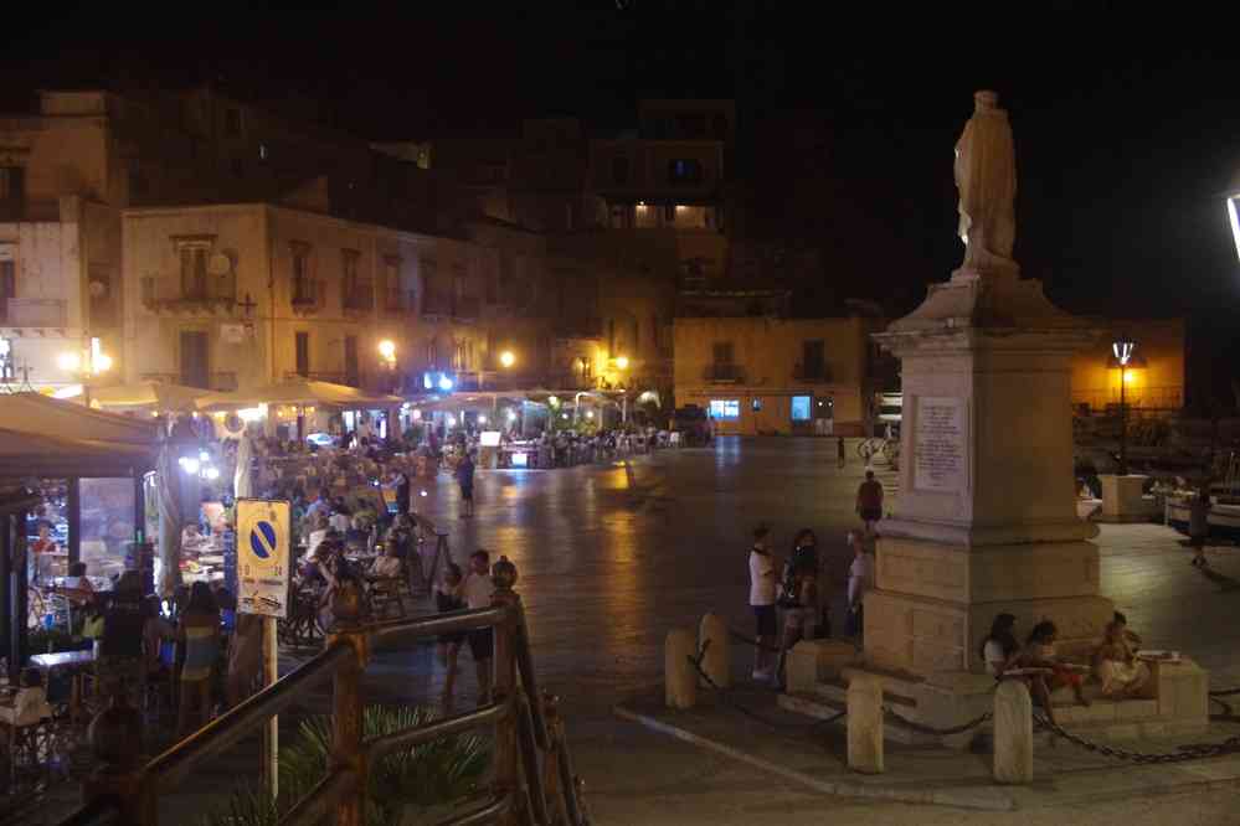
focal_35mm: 52
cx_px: 620
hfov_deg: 37.9
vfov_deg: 25.8
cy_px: 413
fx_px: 1808
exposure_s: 1/8
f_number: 4
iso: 3200
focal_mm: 35
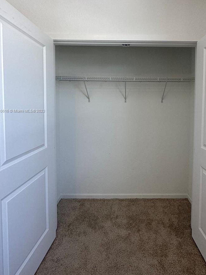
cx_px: 128
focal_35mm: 19
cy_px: 111
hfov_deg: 67.7
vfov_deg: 83.7
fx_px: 151
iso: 125
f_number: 2.2
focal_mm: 2.22
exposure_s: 1/120
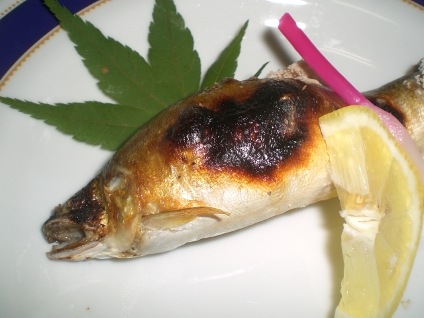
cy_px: 159
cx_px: 212
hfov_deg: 49.0
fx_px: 465
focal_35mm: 38
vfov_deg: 37.7
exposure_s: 1/60
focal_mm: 6.3
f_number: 4.4
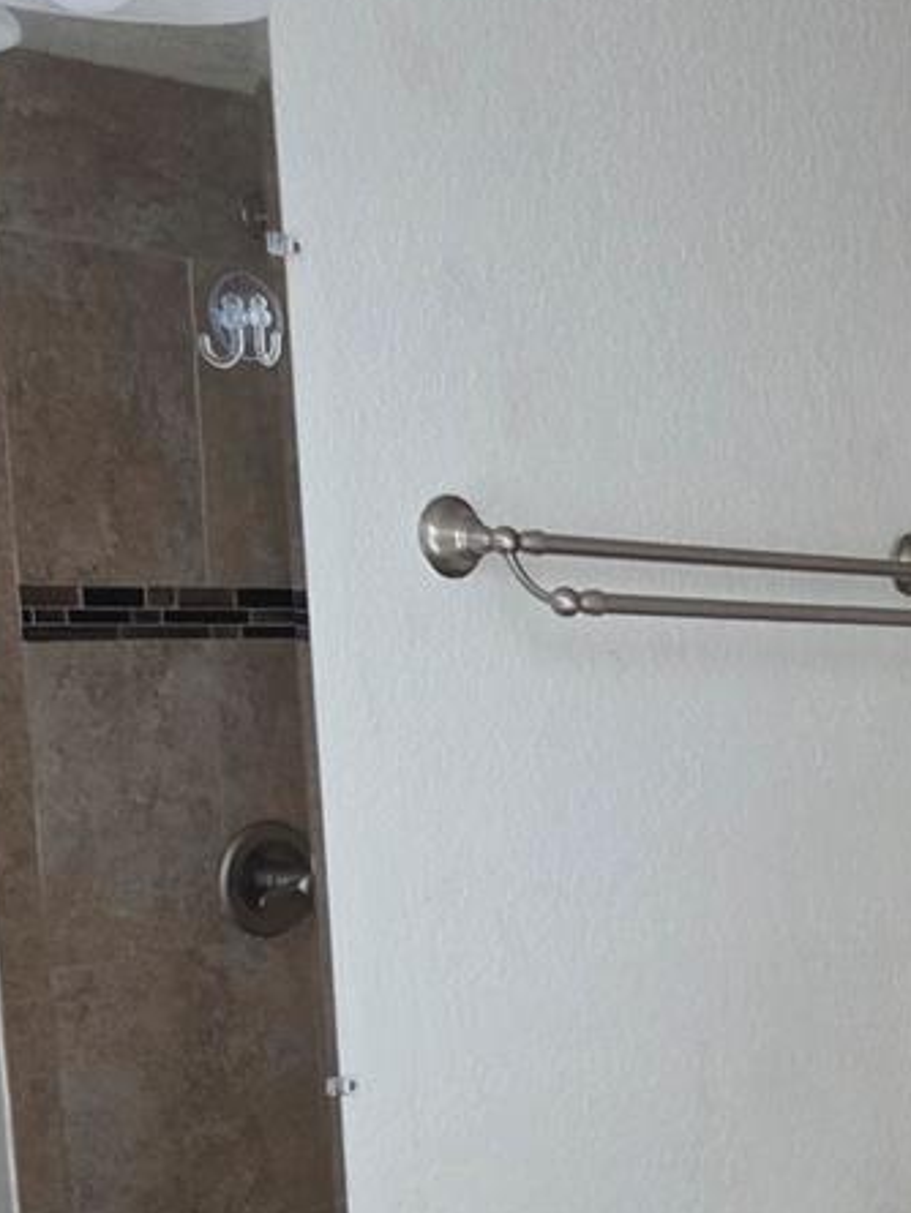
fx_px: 2175
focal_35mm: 62
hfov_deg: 21.4
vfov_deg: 29.5
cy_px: 1158
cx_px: 1189
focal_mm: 5.4
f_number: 1.8
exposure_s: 1/120
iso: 1250
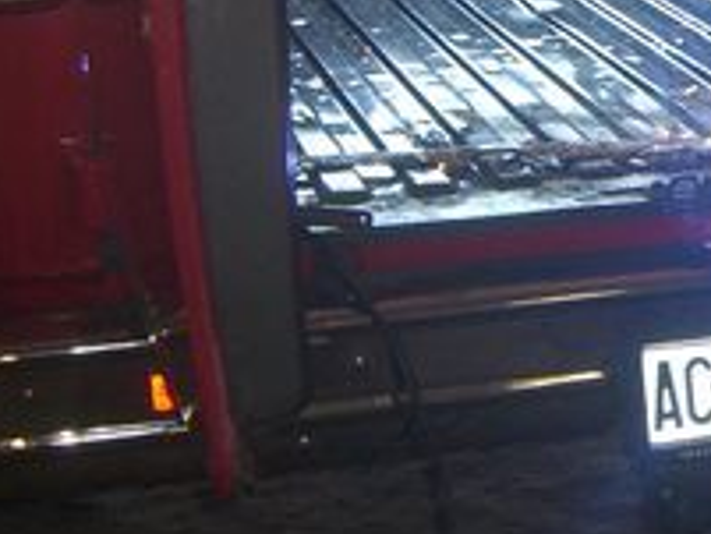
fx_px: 2487
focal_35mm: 121
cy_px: 159
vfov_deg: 12.2
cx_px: 881
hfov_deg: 15.6
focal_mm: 6.2
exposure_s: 1/60
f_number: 2.7
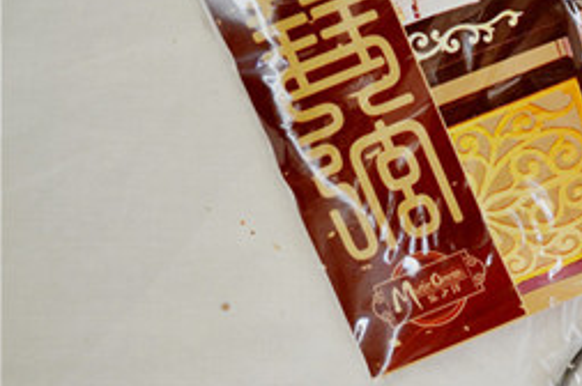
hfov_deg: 22.9
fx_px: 1308
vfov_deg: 16.8
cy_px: 149
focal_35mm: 81
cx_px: 711
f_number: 4
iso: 400
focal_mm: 22
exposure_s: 1/60
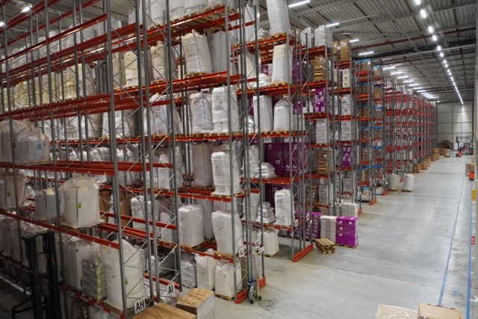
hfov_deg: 70.4
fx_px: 339
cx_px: 239
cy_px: 160
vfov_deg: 50.4
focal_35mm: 26
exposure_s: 1/160
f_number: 3.5
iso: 2000
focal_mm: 17
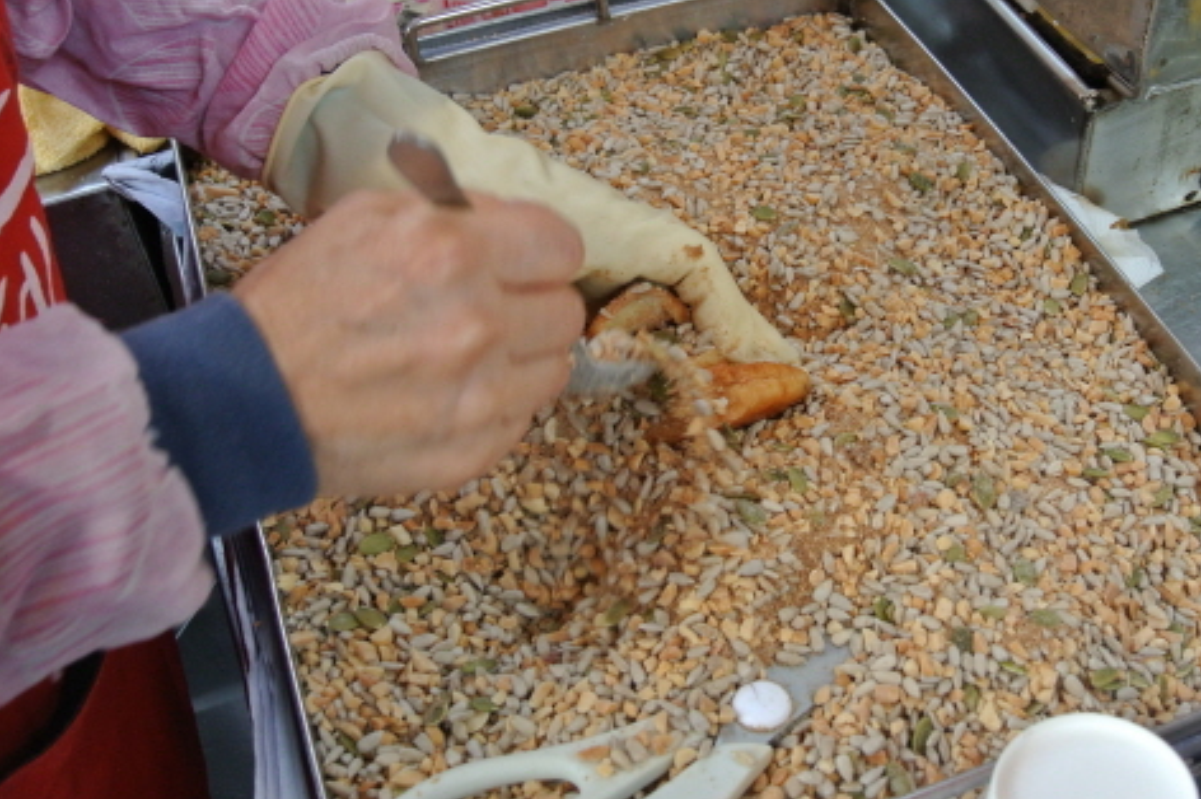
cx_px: 804
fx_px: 1433
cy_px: 346
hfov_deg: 44.8
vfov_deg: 31.1
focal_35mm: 43
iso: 400
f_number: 3.5
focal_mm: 11
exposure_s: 1/160
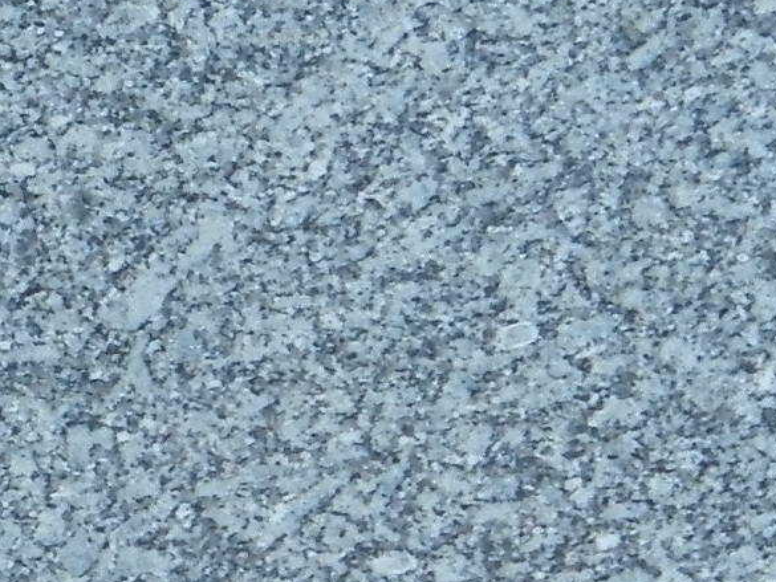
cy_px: 154
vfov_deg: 3.2
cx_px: -744
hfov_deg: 4.2
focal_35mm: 464
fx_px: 10404
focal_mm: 19
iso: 200
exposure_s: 1/40
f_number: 4.5
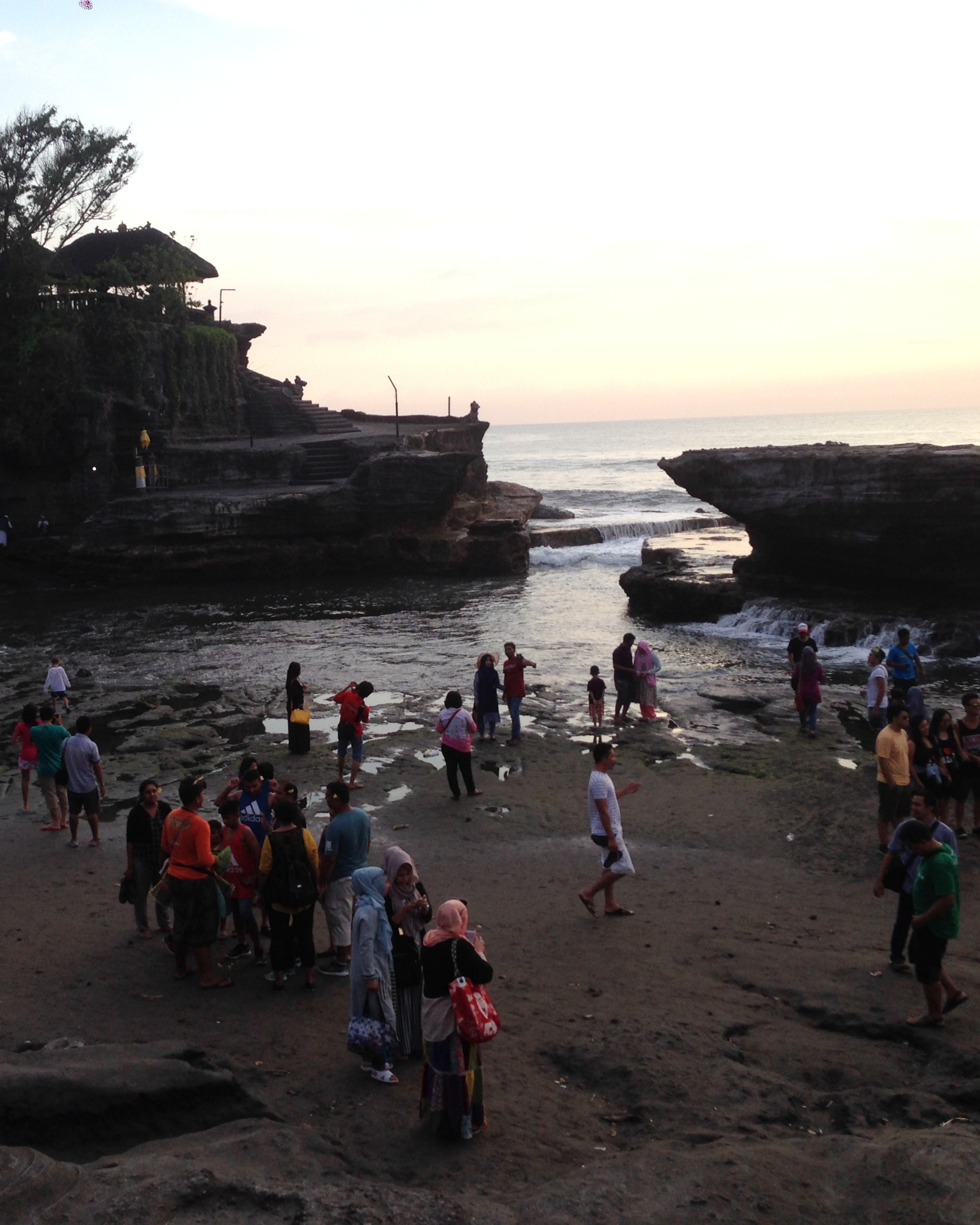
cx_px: 291
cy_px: 612
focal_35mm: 43
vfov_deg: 42.9
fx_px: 1559
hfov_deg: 34.4
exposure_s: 1/304
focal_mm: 4.12
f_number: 2.4
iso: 50
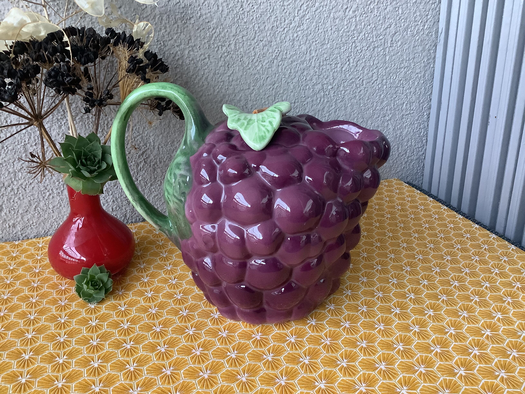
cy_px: 197
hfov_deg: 58.4
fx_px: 470
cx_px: 262
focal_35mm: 31
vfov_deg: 45.4
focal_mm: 3.3
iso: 320
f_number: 2.4
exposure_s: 1/50
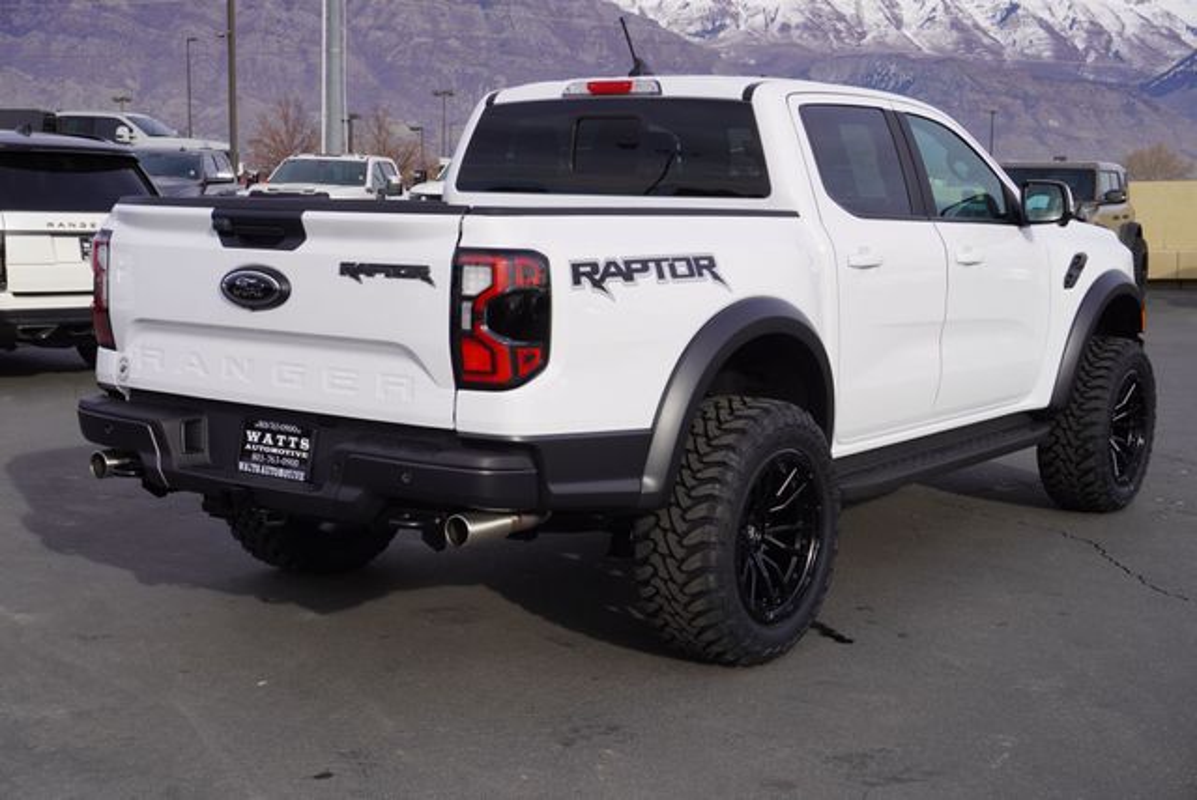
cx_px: 598
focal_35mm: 48
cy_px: 400
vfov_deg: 28.1
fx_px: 1597
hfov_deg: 41.1
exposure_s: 1/125
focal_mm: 32
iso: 100
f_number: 10
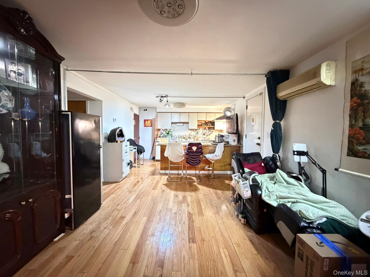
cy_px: 138
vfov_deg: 85.7
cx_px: 185
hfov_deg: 102.1
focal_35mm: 14
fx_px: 150
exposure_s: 1/30
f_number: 2.2
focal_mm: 2.22
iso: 1600
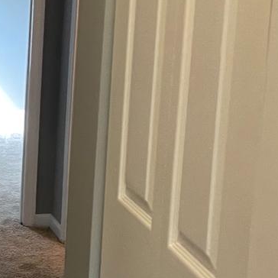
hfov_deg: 17.1
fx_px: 881
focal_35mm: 97
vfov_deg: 17.9
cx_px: -54
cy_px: 163
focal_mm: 5.1
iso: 200
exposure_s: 1/60
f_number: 1.6
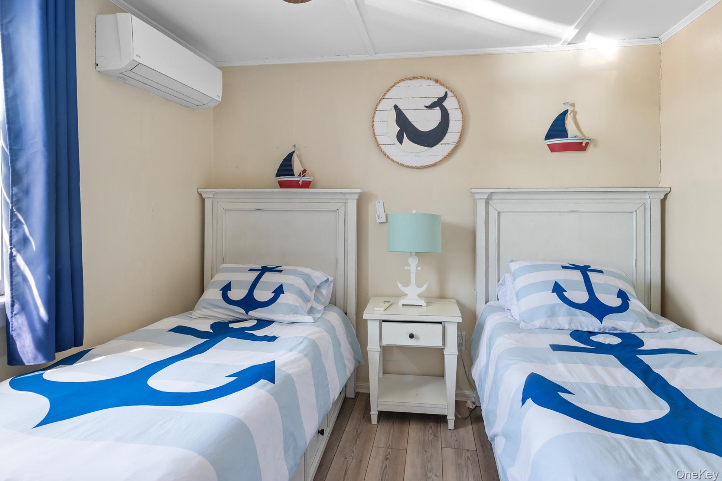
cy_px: 230
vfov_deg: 61.9
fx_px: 401
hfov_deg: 84.0
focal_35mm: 20
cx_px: 371
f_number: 7.1
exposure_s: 1/4
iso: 320
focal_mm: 19
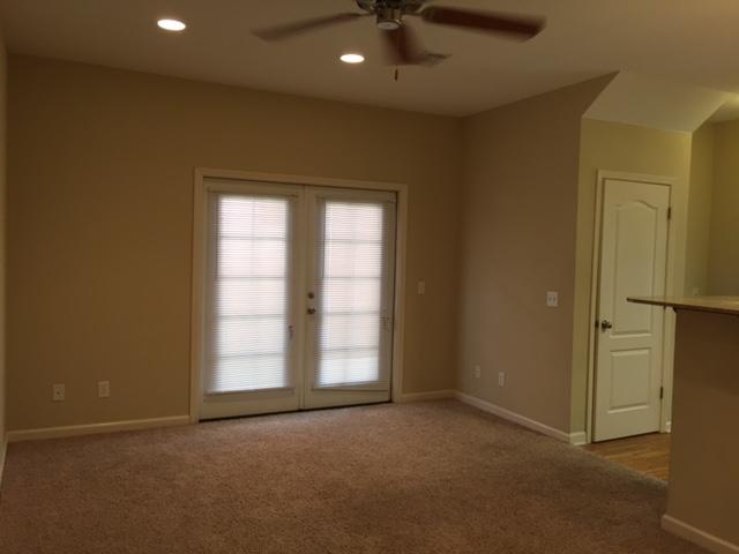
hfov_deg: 61.7
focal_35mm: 29
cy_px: 277
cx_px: 370
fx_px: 619
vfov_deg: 48.2
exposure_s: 1/30
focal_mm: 4.15
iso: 64
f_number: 2.2
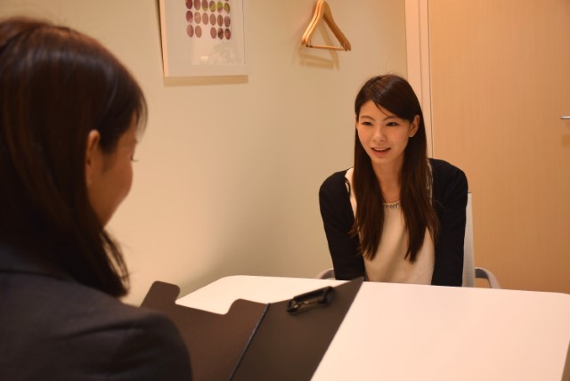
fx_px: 713
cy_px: 190
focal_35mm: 45
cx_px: 285
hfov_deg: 43.6
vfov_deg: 29.9
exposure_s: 1/13
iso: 100
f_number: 4
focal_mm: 30
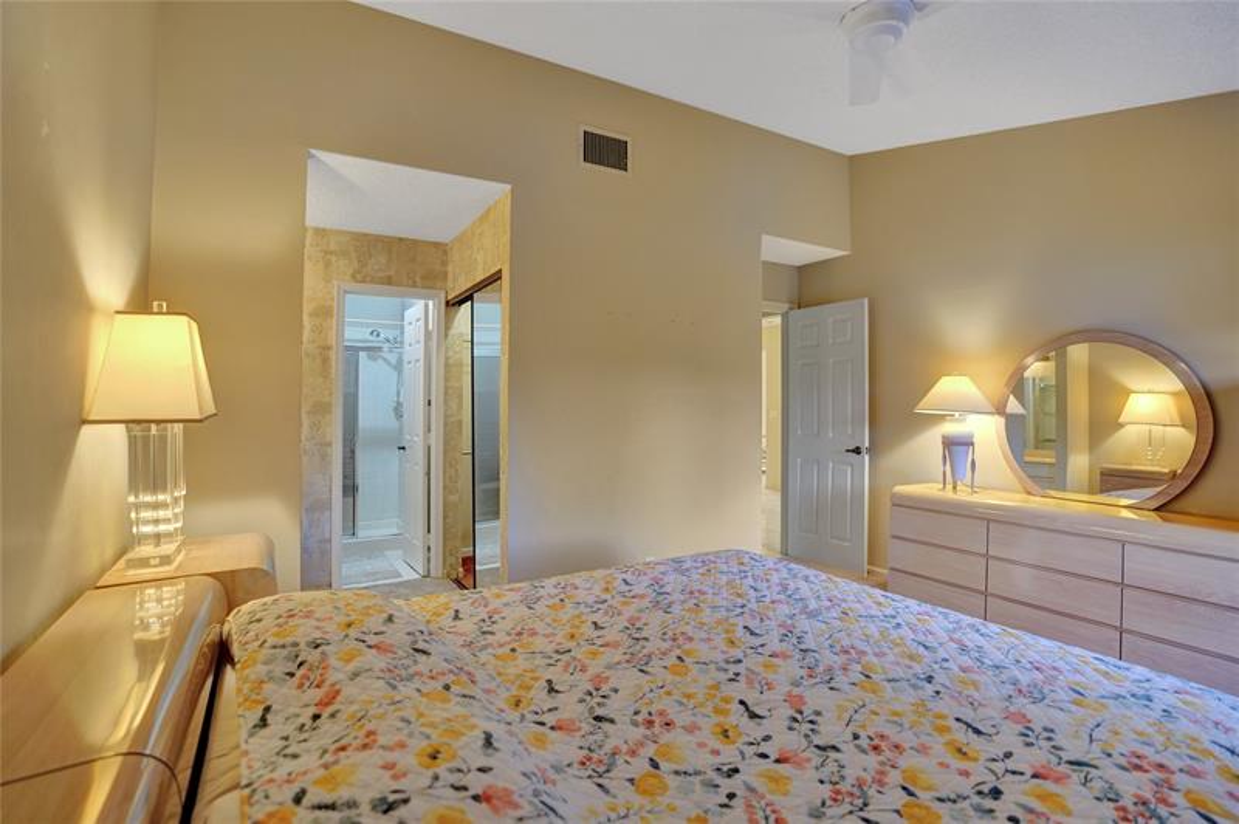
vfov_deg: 73.6
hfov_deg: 96.8
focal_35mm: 16
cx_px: 620
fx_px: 550
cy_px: 412
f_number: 2.8
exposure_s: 1/125
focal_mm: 16
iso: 800
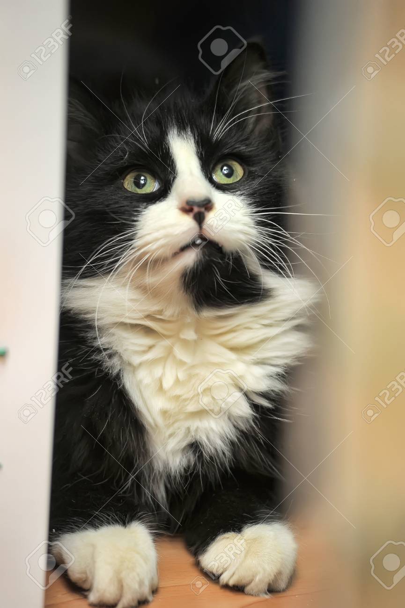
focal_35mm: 200
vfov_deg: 10.3
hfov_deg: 6.9
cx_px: 202
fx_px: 3379
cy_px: 304
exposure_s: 1/125
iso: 500
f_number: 6.3
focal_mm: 200
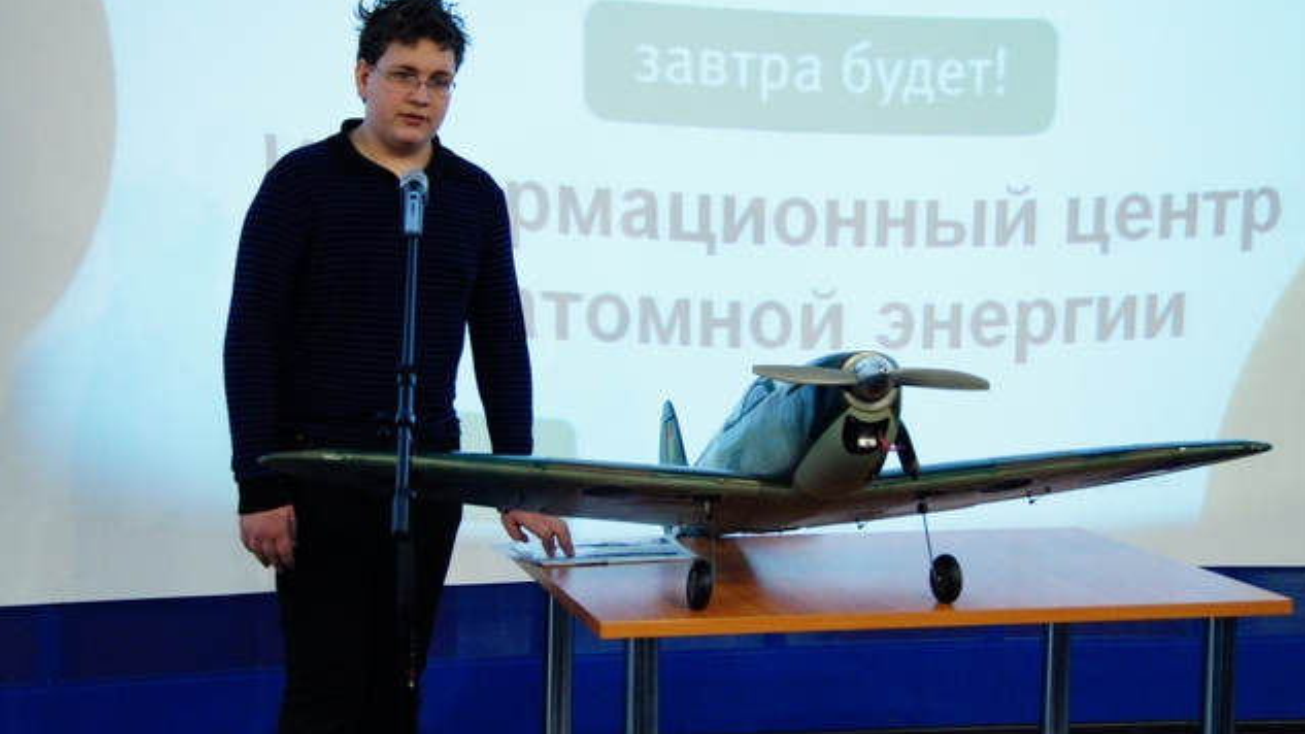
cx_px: 658
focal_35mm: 56
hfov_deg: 37.5
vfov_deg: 21.6
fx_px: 1921
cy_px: 349
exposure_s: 1/30
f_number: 5
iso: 1600
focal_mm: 35
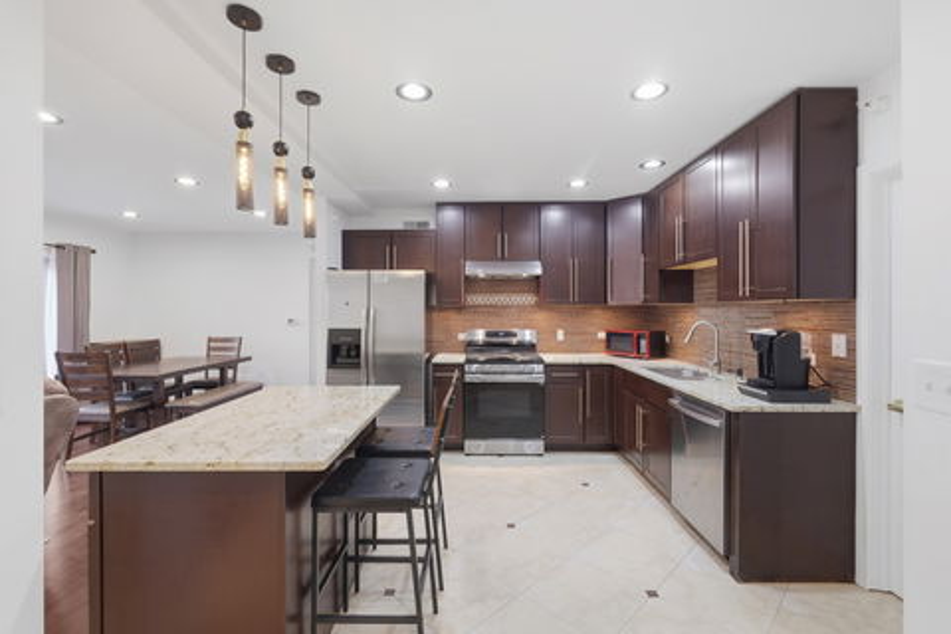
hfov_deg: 100.4
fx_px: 396
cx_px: 476
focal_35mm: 15
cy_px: 317
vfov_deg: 77.3
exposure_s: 1/220
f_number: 7.1
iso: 640
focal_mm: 10
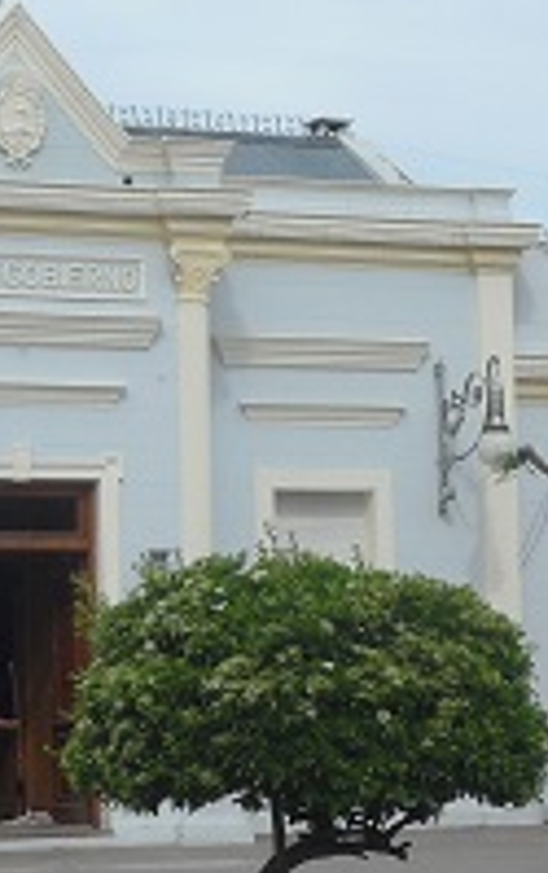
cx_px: 48
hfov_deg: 10.4
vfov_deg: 16.5
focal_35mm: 126
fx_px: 3000
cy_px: 421
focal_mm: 6.6
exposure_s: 1/750
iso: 80
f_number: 4
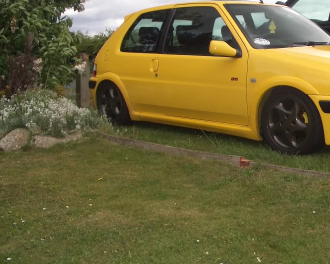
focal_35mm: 53
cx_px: 250
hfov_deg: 34.6
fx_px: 518
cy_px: 104
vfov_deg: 28.5
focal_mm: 5.8
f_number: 4.3
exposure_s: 1/640
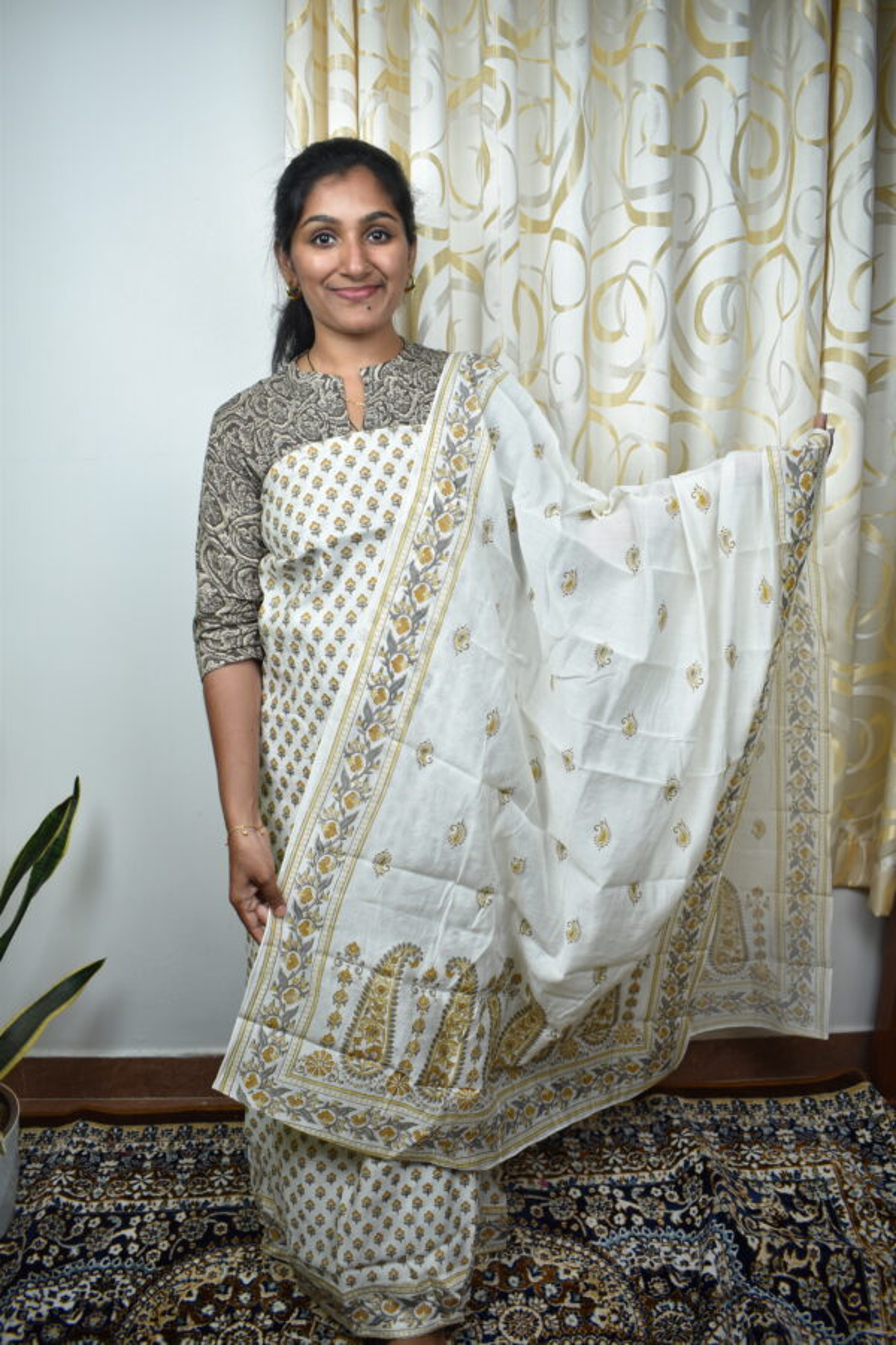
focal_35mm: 27
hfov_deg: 47.9
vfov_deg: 67.4
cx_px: 448
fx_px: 1008
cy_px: 672
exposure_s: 1/80
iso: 200
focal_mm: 18
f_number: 4.5
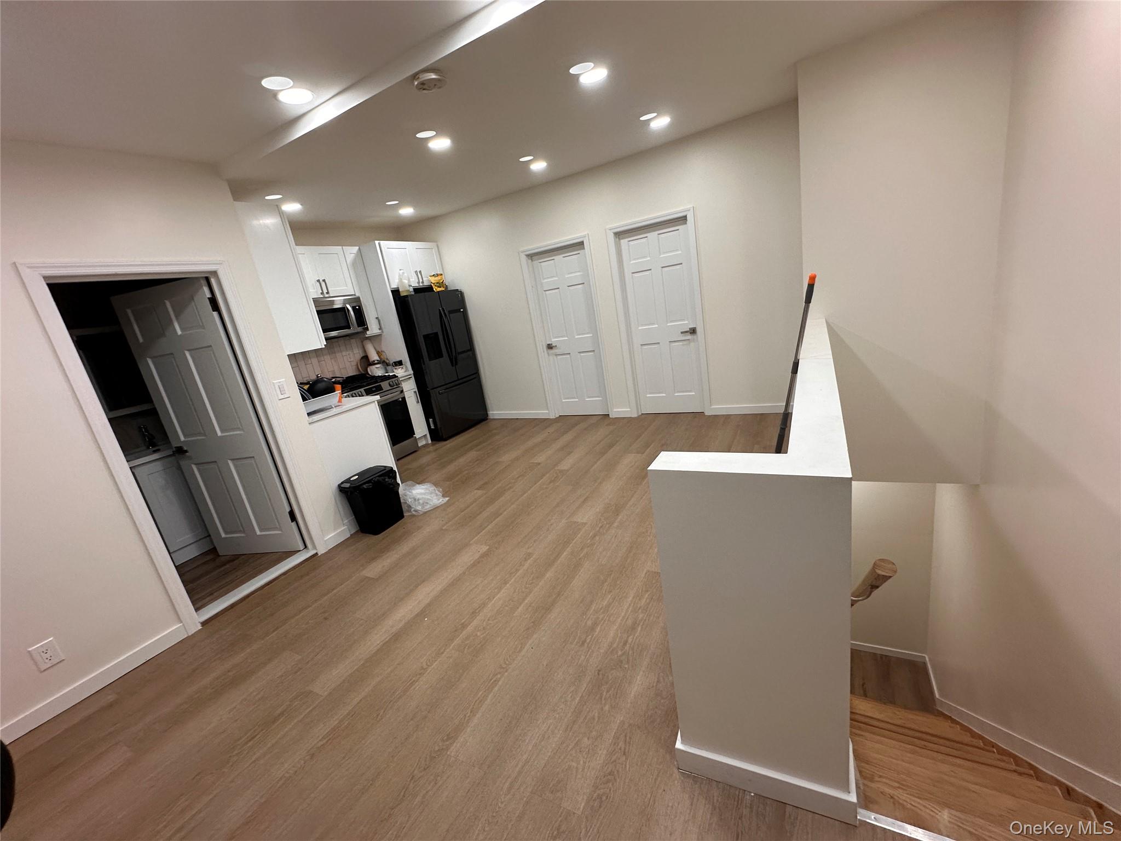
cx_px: 560
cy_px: 420
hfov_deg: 102.1
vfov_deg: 85.7
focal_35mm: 14
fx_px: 453
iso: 160
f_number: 2.2
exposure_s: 1/120
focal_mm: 2.22
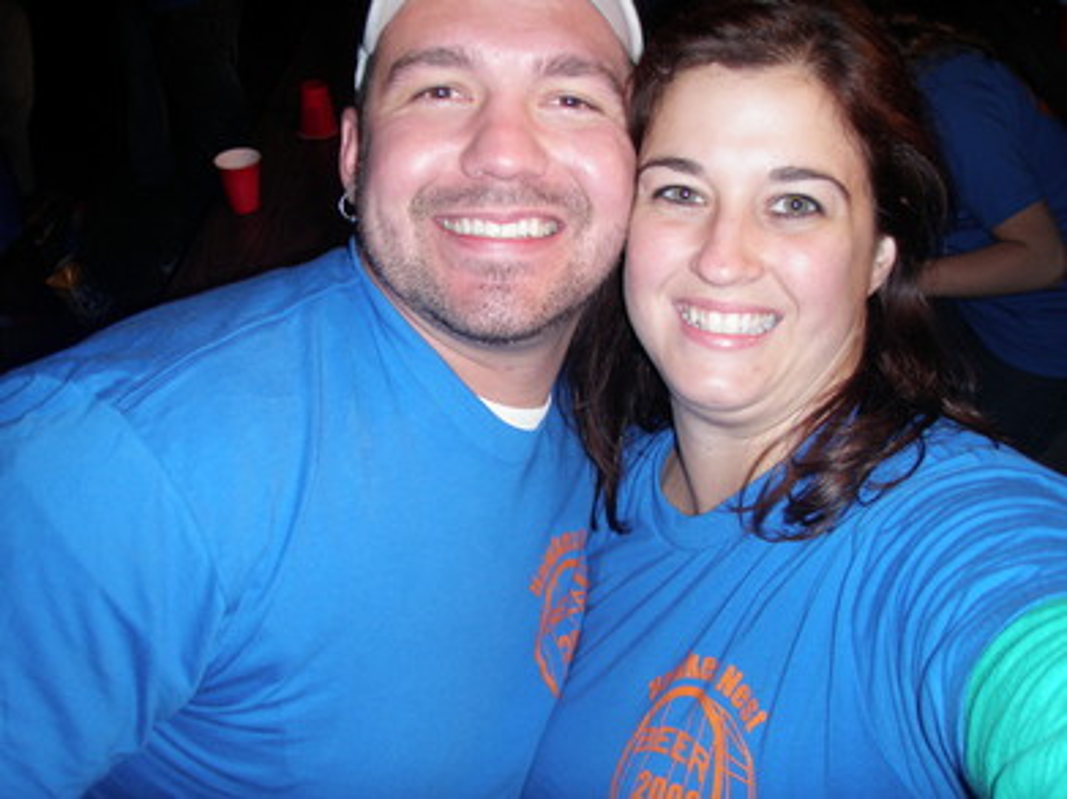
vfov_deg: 37.7
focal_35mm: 38
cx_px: 534
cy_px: 400
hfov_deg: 49.0
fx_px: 1171
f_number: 3.5
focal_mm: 6.7
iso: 100
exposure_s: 1/30
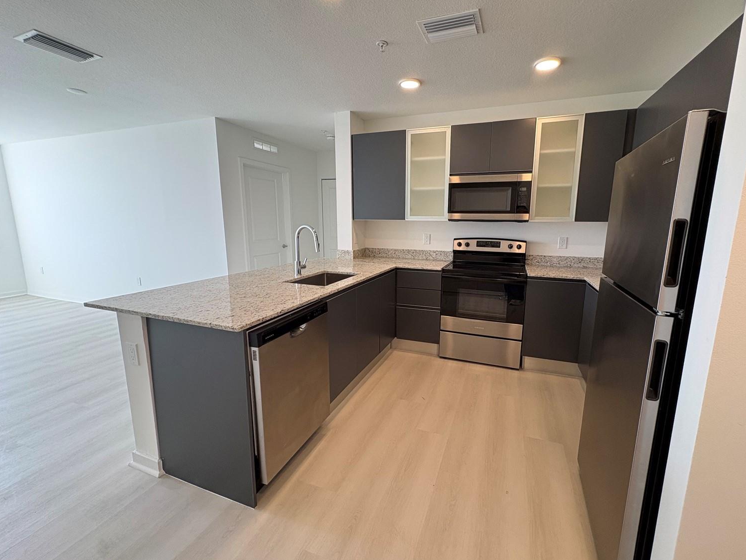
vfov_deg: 81.7
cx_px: 398
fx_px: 323
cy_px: 274
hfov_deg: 98.0
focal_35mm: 15
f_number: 2.2
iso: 200
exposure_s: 1/120
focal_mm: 2.22
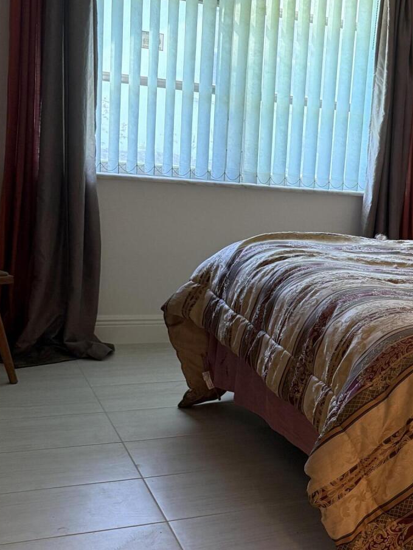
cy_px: 333
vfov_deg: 36.0
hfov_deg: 25.7
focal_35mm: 53
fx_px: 844
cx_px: 438
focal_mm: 6.76
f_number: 1.78
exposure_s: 1/60
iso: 320
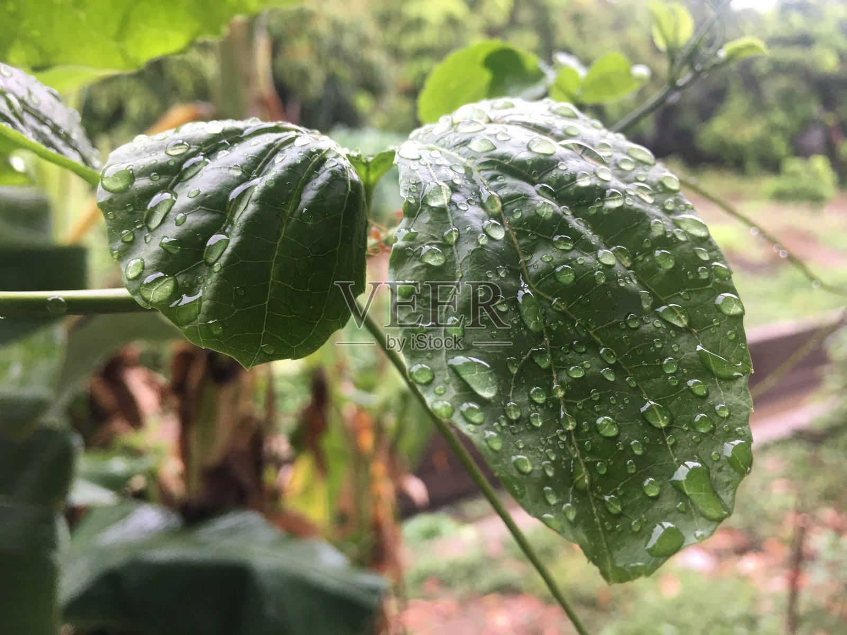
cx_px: 424
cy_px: 318
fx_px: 710
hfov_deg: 61.7
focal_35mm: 29
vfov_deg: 48.2
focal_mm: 4.15
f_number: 2.2
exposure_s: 1/33
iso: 40
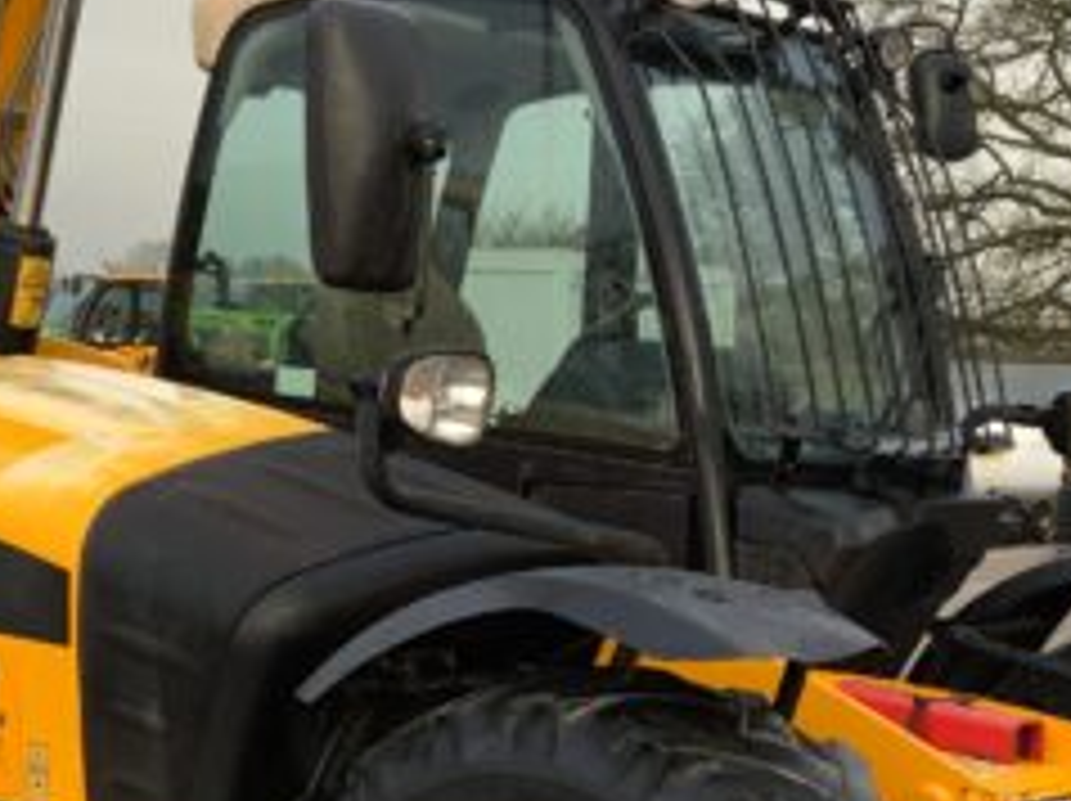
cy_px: 644
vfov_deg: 18.7
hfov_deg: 25.0
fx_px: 2411
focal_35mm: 78
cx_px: 626
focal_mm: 3
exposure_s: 1/183
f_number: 1.8
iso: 16
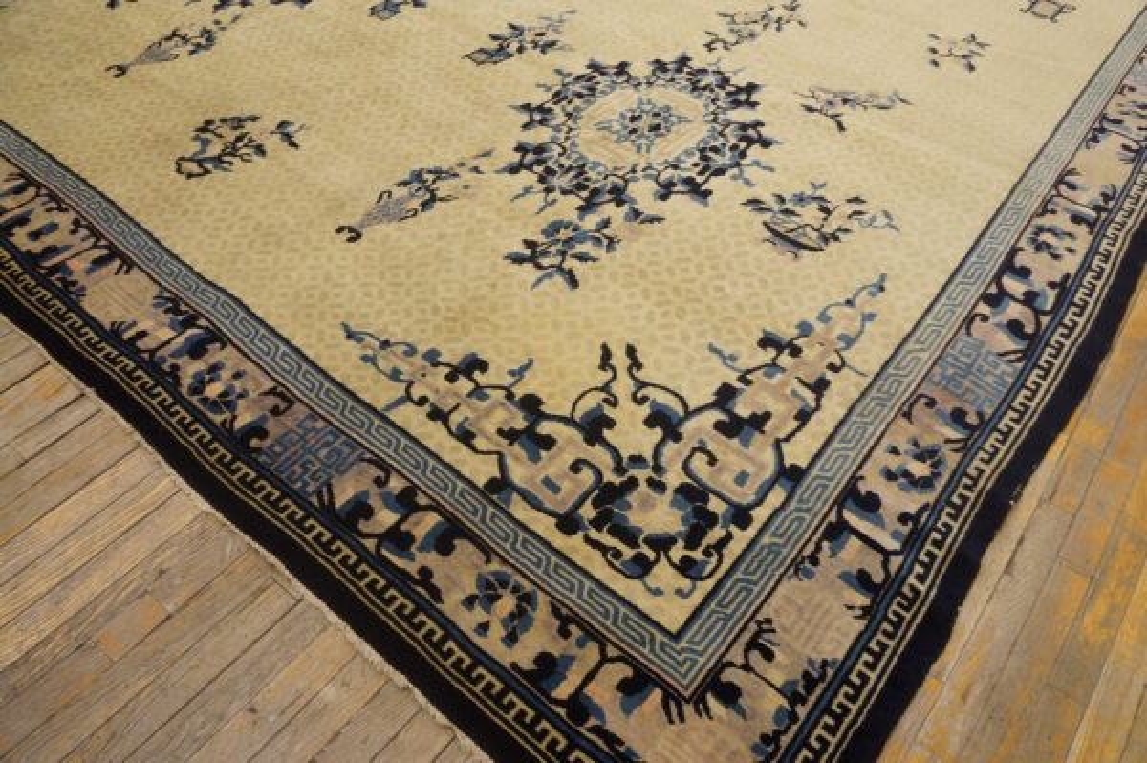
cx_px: 574
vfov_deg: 47.9
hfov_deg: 67.4
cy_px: 382
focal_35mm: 27
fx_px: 860
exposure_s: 1/60
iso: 800
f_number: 4
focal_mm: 18
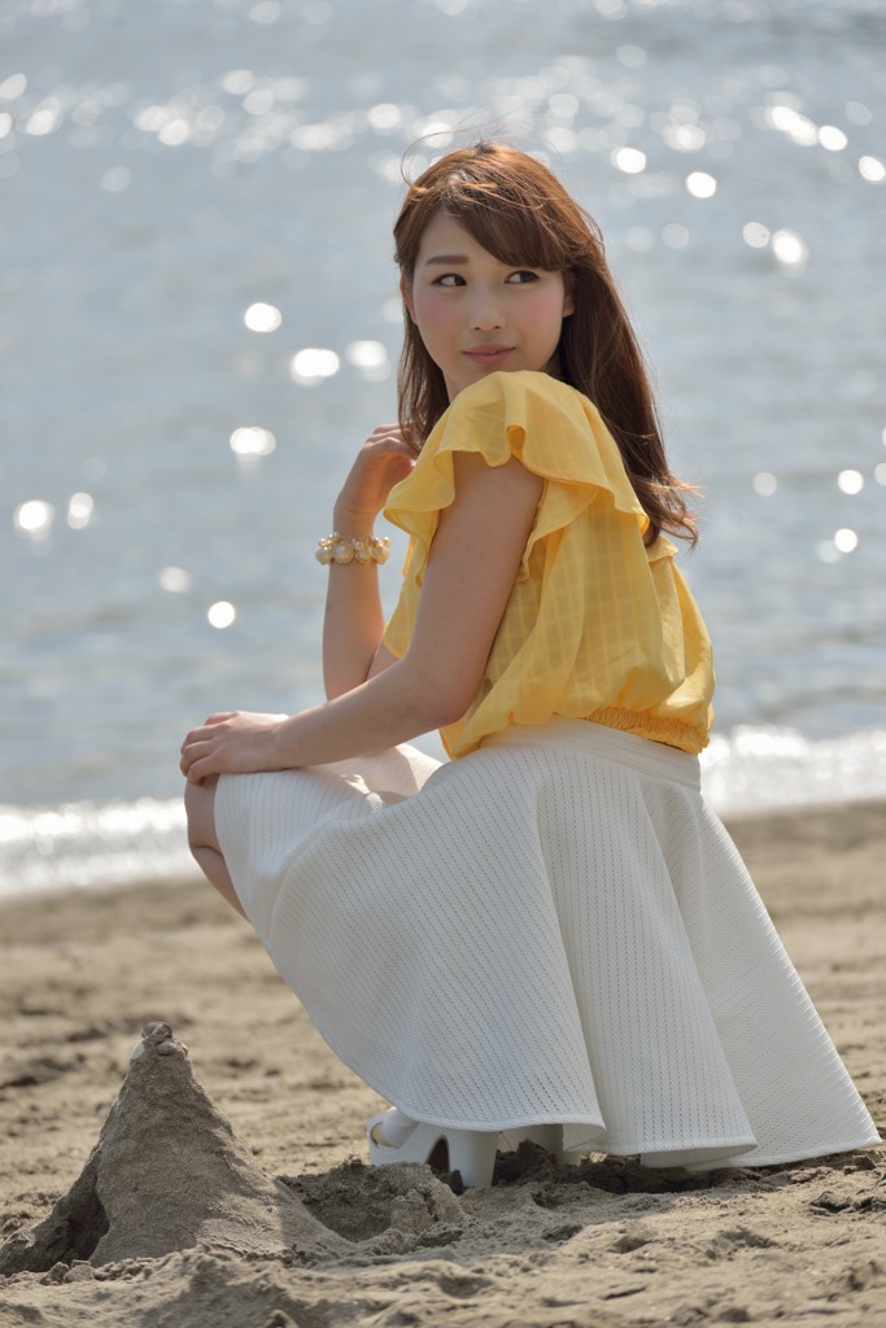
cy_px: 664
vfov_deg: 11.7
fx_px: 6458
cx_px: 443
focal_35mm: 175
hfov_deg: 7.8
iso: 400
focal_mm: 175
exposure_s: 1/3200
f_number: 5.6
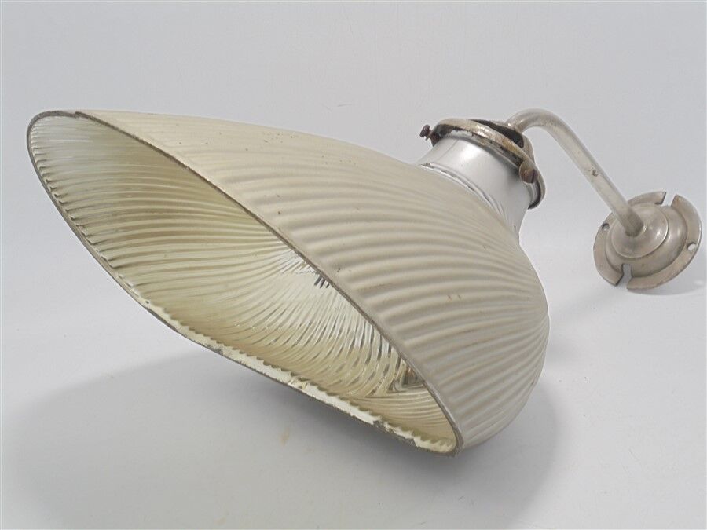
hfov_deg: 38.9
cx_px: 354
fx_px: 1001
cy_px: 265
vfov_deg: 29.7
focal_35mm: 49
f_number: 4.8
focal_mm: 8.9
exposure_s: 1/30
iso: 100
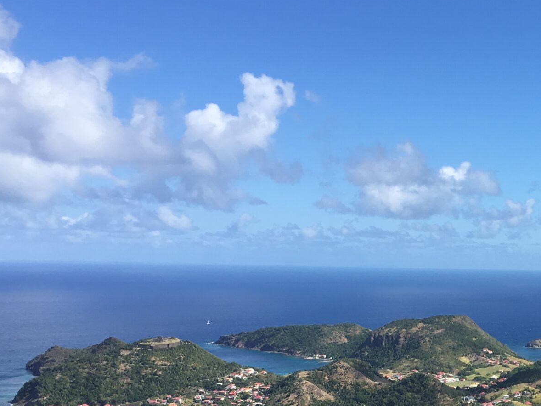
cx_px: 513
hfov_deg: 29.1
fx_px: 985
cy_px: 398
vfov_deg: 22.5
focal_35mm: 63
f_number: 2.2
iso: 25
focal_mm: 4.15
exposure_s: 1/1374
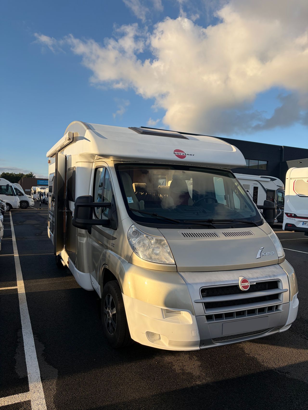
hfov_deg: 53.1
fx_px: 308
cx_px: 154
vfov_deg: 67.3
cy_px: 205
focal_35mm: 26
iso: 50
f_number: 1.6
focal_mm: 5.96
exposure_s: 1/2364
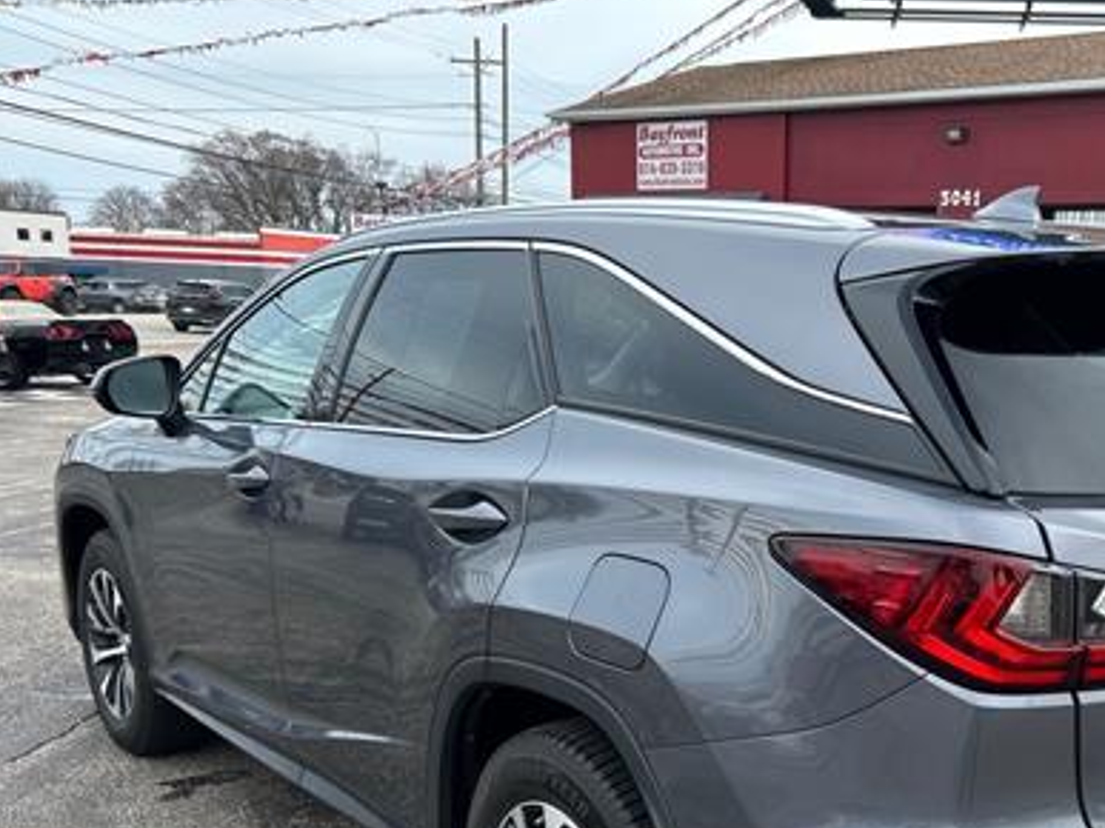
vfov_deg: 32.8
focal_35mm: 43
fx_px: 1372
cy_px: 640
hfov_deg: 42.2
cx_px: 862
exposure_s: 1/1361
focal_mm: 5.7
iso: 50
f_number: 1.5
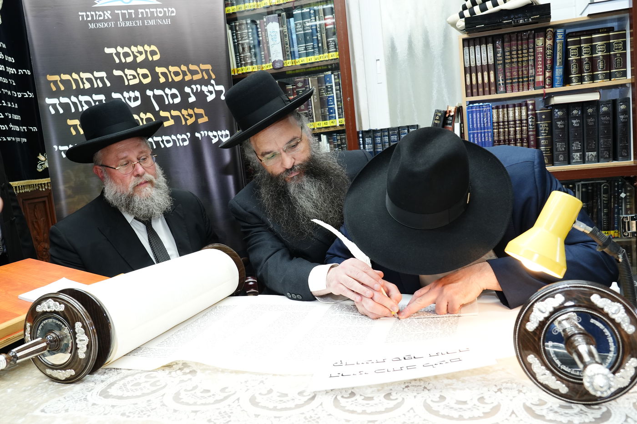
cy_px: 212
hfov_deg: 61.9
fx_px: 531
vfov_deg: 43.6
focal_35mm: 30
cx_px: 318
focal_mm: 30
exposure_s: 1/100
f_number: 7.1
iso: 1600
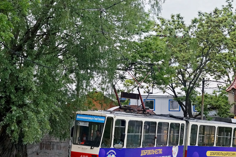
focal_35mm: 68
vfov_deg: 19.9
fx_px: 446
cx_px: 150
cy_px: 107
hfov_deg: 29.5
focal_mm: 30
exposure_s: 1/125
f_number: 5.6
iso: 800
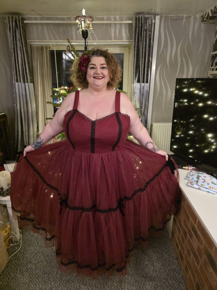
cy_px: 145
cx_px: 108
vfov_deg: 73.9
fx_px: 192
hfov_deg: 58.9
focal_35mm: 23
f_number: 1.7
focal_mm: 6.3
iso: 1600
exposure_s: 1/63.5
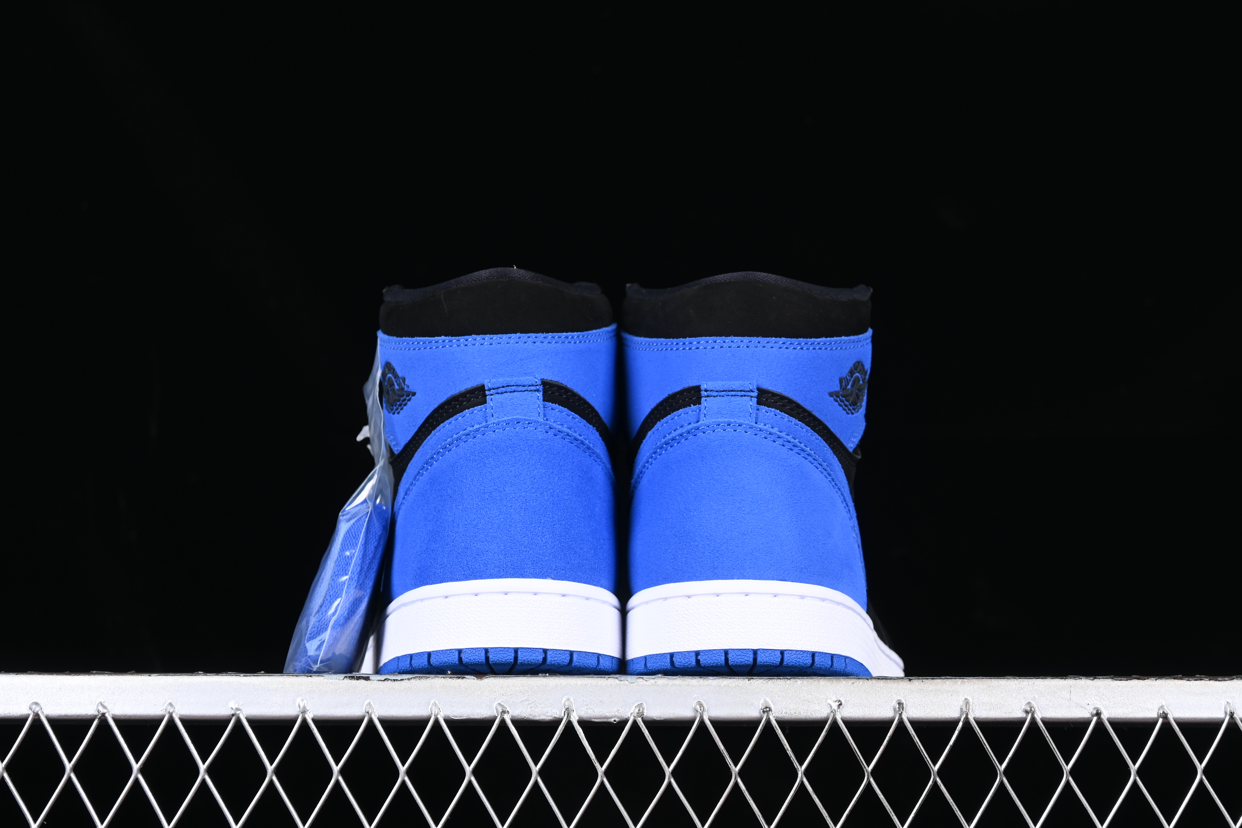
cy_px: 414
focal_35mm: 75
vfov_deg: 18.2
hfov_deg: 27.0
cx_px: 621
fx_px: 2587
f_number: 6.3
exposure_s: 1/60
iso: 160
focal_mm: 50
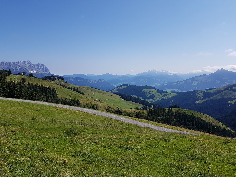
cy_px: 88
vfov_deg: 53.1
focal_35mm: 26
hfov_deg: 67.3
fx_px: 177
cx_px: 118
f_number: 1.7
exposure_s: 1/3016
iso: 50
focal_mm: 4.2
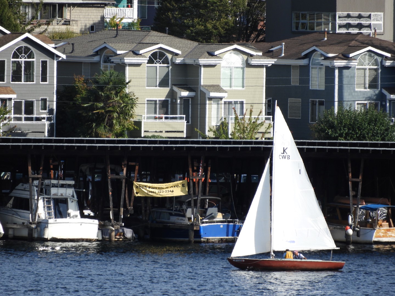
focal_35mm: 900
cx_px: 198
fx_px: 10270
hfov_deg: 2.2
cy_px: 148
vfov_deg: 1.7
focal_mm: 161.2
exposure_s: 1/500
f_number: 5.6
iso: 100
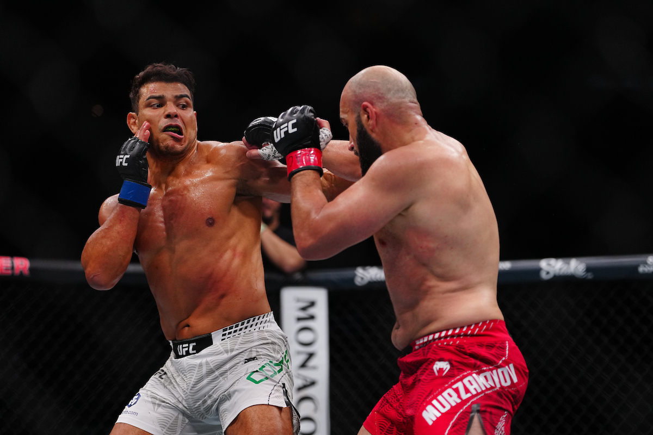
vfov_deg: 11.7
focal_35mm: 117
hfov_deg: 17.5
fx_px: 2122
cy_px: 218
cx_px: 326
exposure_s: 1/1250
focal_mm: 117
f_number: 2.8
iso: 1600
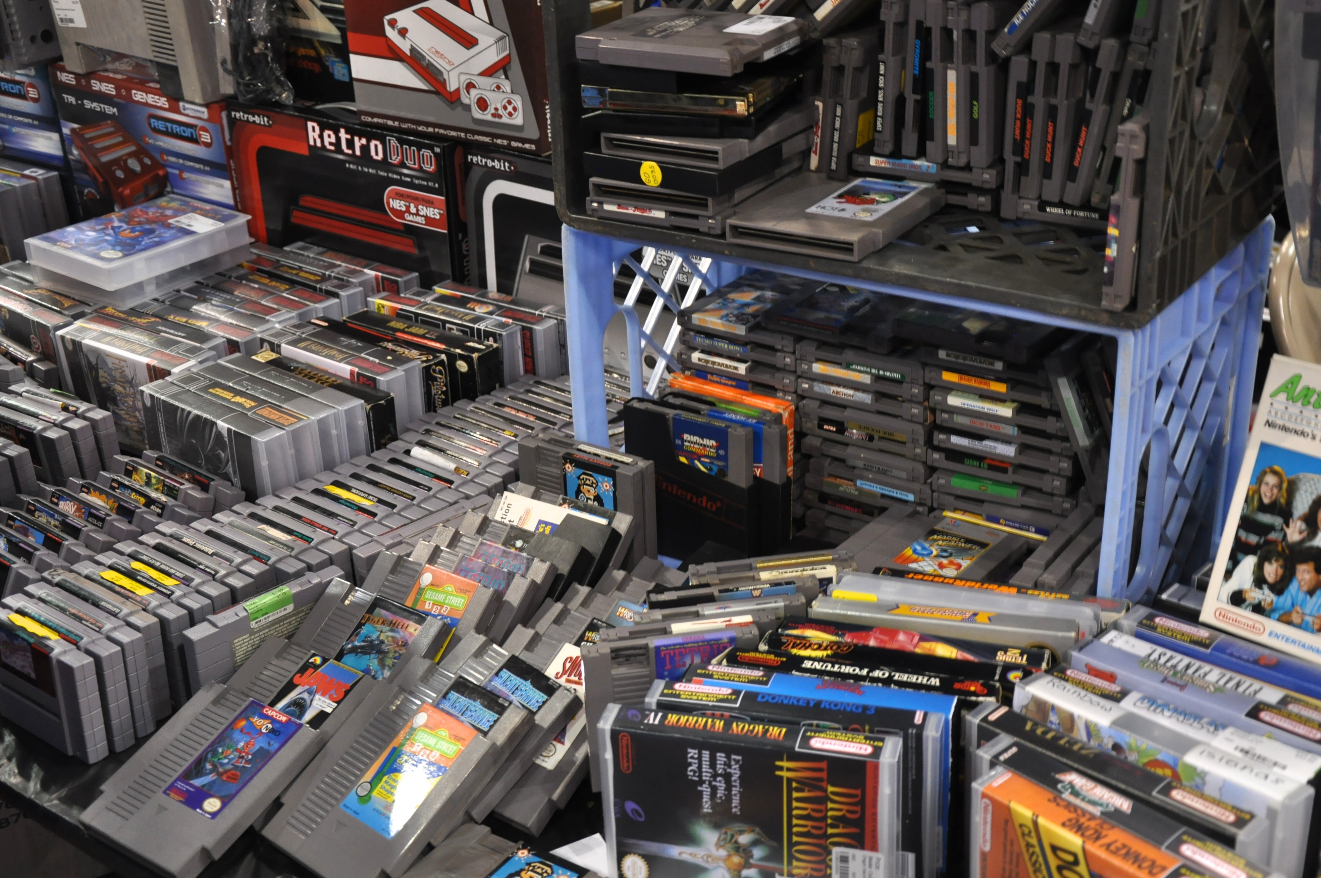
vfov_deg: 27.5
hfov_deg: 40.4
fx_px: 1796
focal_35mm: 49
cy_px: 448
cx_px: 682
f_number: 4.2
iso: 800
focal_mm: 30
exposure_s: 1/8
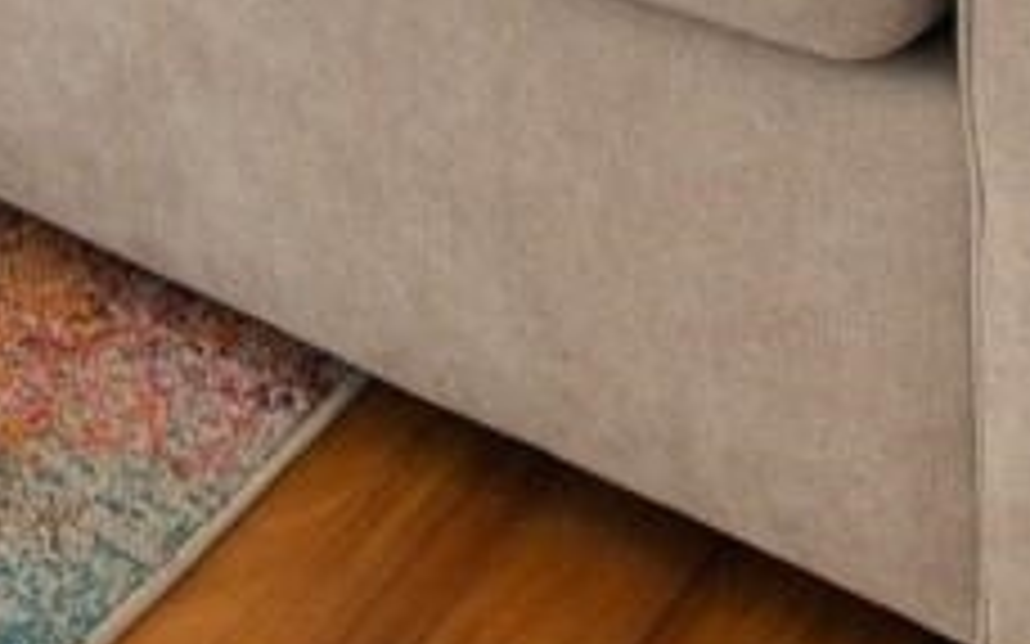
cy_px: -1689
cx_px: -76
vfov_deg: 8.5
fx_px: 3031
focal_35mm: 108
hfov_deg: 18.6
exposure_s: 1/30
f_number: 4.5
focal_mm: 10
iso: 100
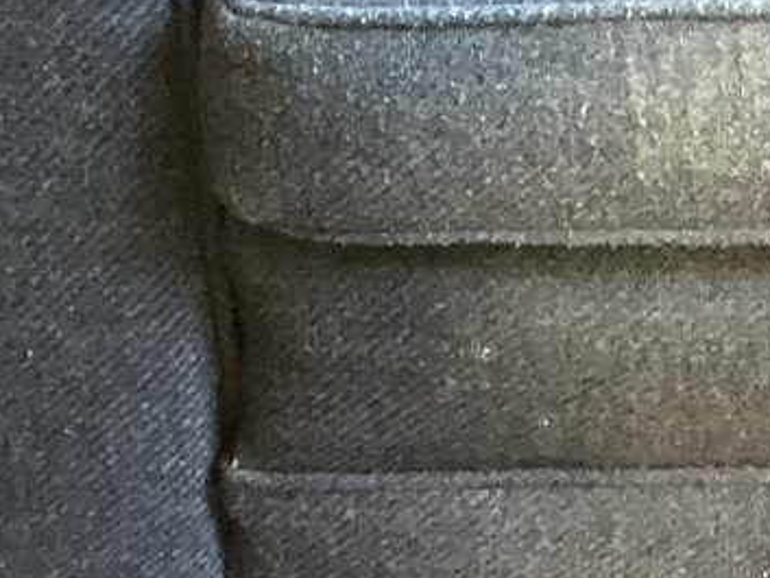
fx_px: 2959
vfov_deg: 10.5
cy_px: -429
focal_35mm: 133
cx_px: 845
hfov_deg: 14.5
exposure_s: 1/20
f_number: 2.4
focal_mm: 3.3
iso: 640
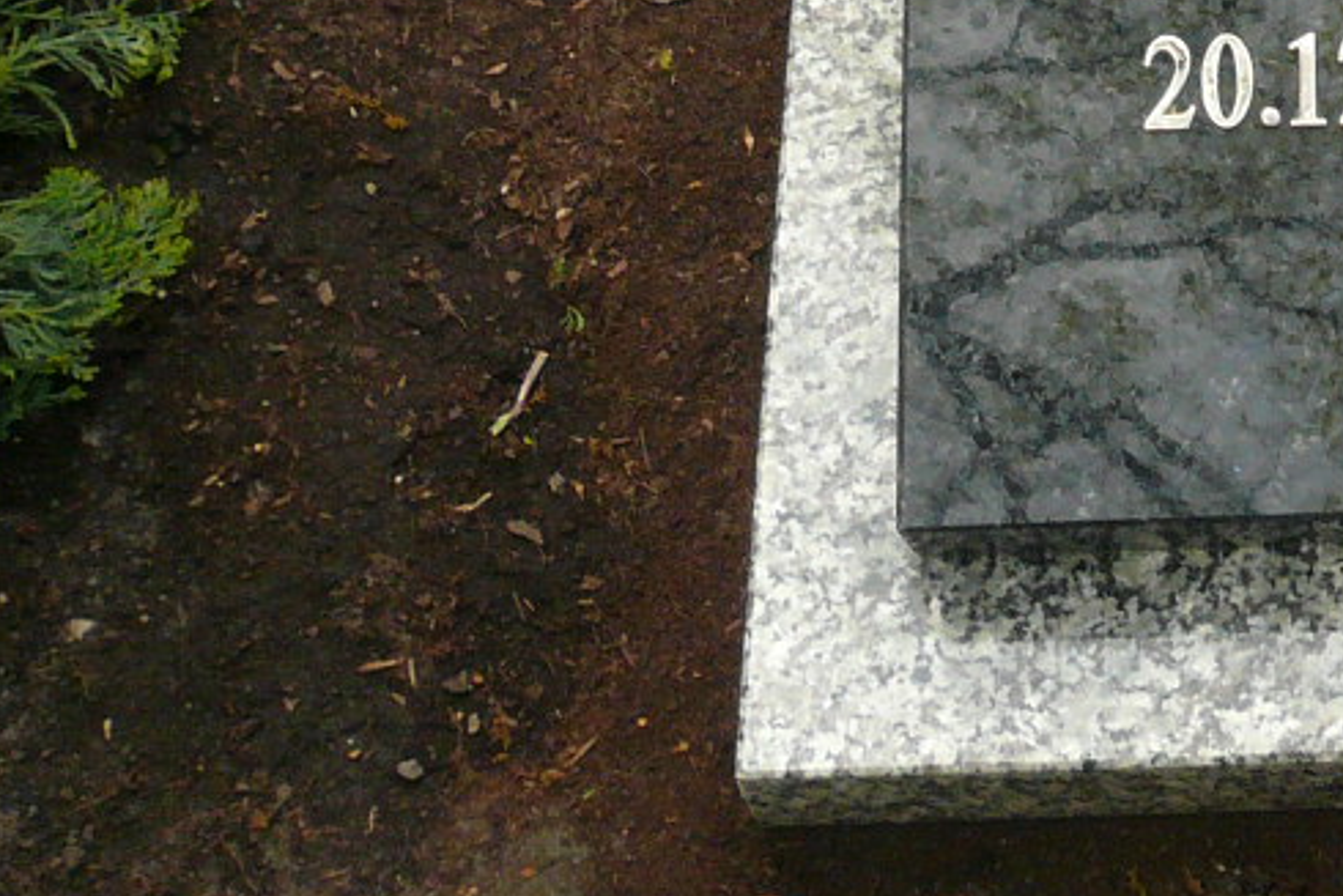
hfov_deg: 19.9
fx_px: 3545
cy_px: -38
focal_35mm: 95
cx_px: 1683
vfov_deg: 14.1
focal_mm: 4.6
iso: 100
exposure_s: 1/500
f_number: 2.8
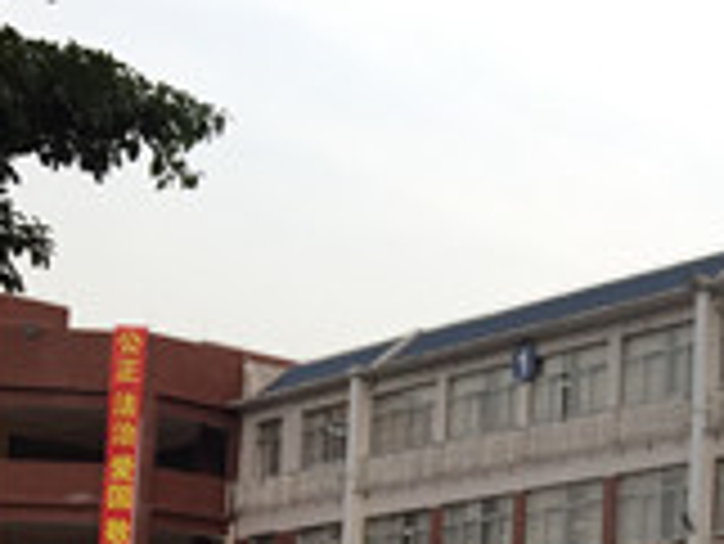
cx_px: 1115
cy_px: 695
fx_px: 1884
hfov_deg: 18.9
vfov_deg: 15.7
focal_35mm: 90
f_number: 2.2
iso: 50
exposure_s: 1/100
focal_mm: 4.15
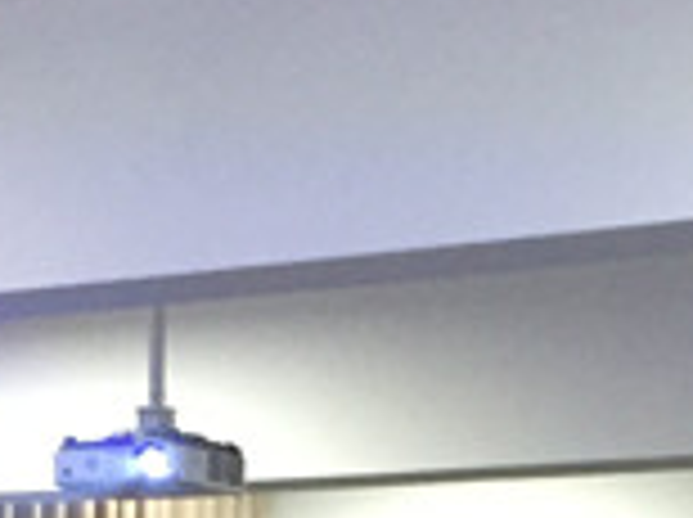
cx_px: 428
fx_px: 2638
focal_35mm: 132
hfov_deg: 14.9
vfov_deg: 10.5
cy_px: 966
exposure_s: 1/20
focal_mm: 4.15
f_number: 2.2
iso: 250
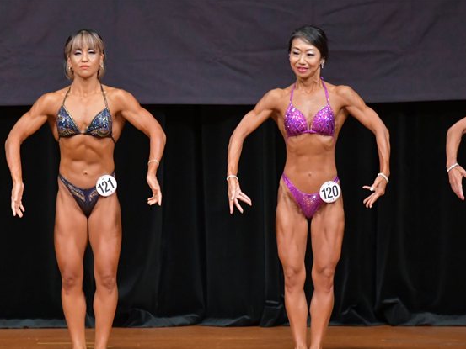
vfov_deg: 3.7
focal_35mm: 404
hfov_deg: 4.9
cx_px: 158
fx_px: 5440
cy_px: 213
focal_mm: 200
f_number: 5.6
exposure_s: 1/400
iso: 5000
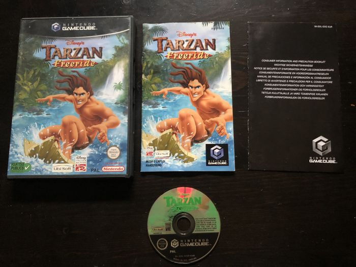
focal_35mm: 28
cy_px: 134
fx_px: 288
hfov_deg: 63.4
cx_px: 178
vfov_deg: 49.7
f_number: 1.8
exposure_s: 1/8
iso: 100
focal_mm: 4
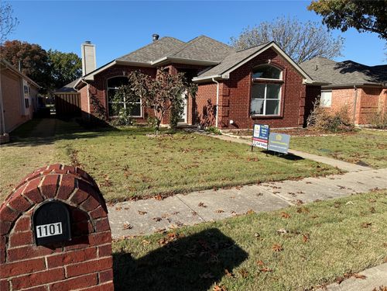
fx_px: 268
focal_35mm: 24
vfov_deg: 56.8
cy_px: 146
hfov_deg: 71.6
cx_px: 194
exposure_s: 1/3759
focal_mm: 6.76
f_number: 1.78
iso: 80
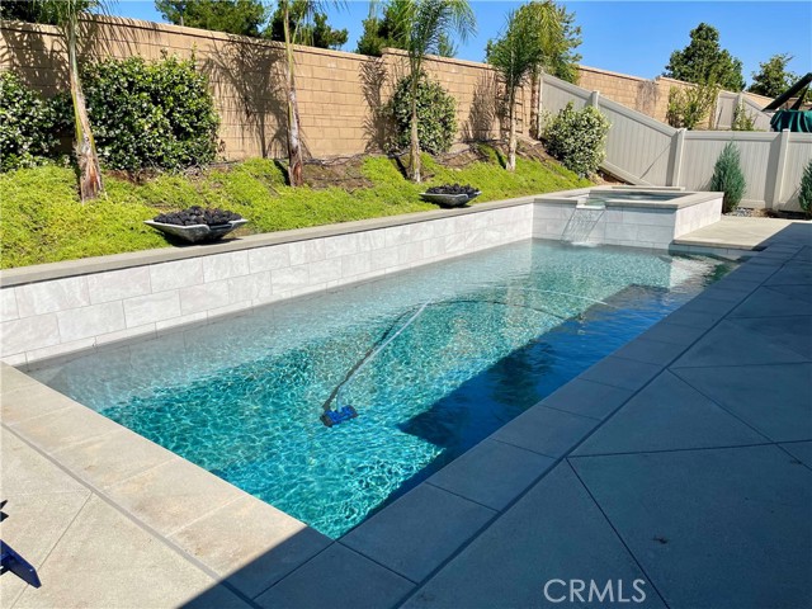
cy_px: 304
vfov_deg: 54.9
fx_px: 586
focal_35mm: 25
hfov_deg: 69.4
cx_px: 406
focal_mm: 5.1
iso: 32
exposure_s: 1/4348
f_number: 1.6
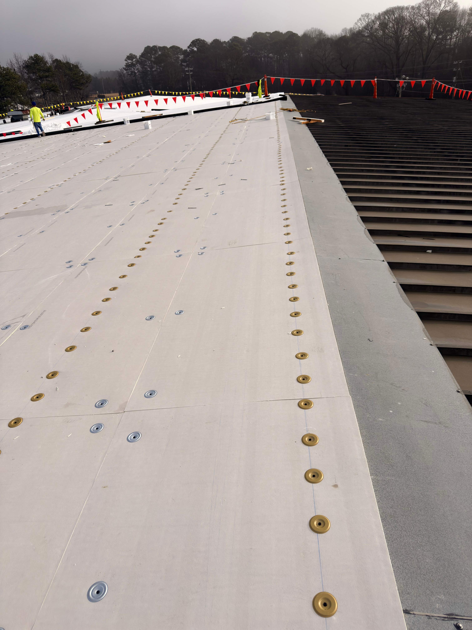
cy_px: 315
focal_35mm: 24
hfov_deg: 56.8
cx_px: 236
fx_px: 436
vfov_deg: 71.6
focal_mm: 6.76
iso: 64
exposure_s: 1/7752
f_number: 1.78
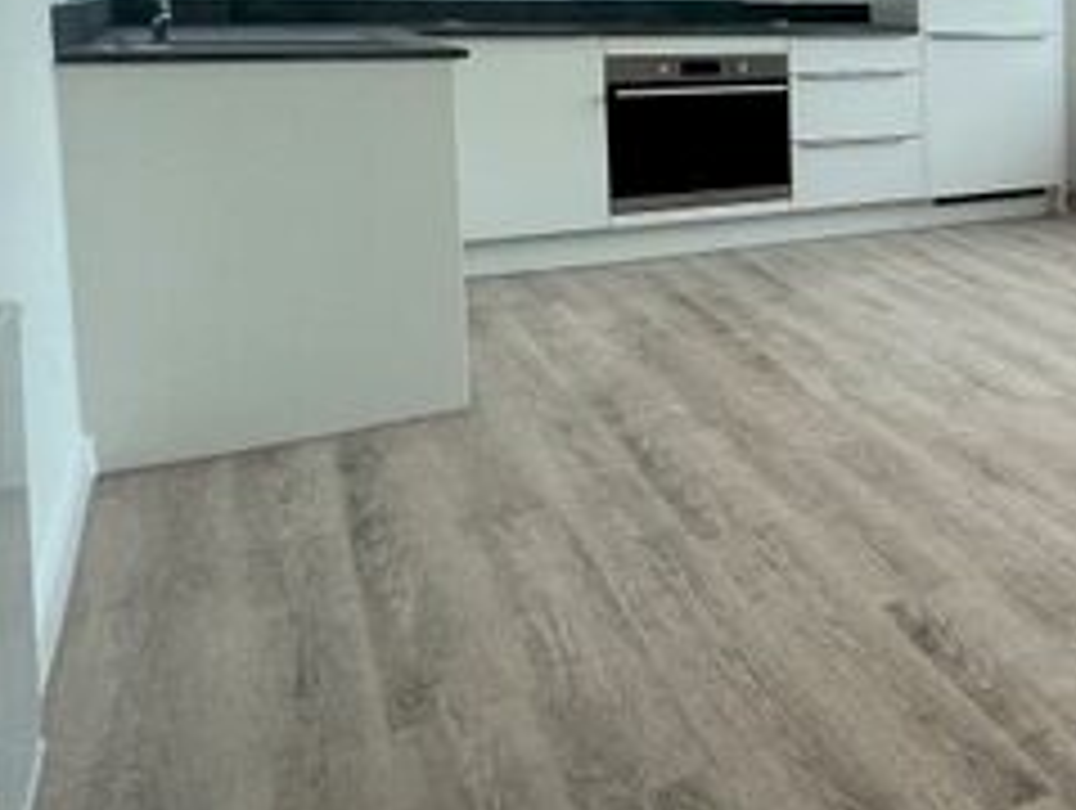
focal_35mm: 38
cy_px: 101
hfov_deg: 30.3
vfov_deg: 35.8
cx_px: 1571
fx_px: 1183
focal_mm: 1.57
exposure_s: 1/100
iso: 64
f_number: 1.8
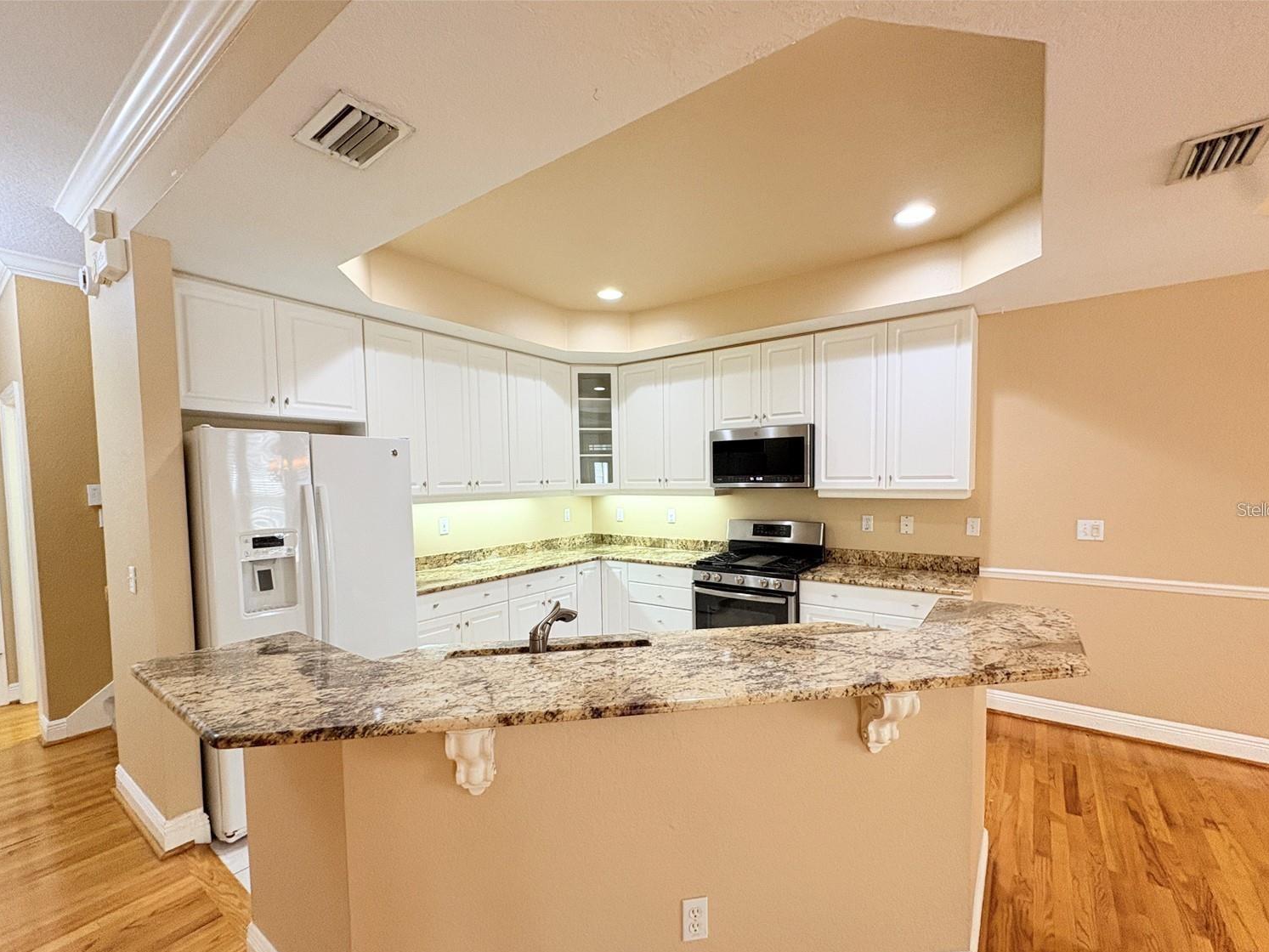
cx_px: 637
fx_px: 550
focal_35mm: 15
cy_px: 509
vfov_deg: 81.6
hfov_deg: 98.2
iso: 200
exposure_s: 1/60
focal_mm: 2.22
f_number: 2.2
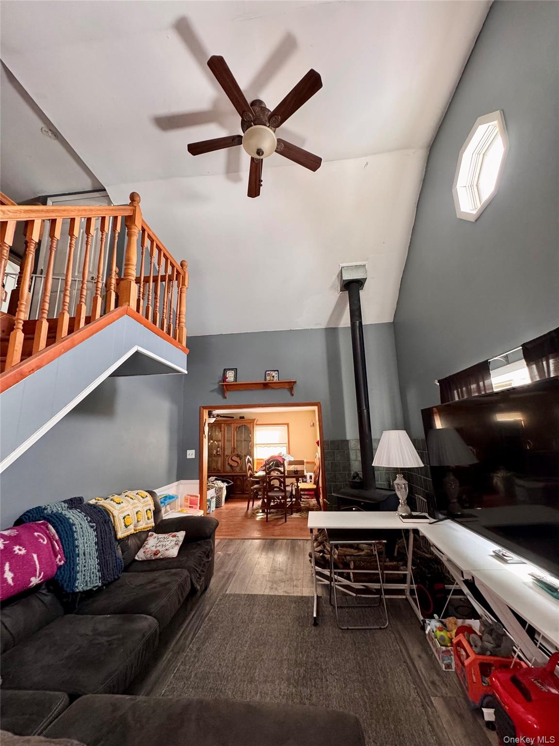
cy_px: 373
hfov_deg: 85.7
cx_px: 280
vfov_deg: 102.1
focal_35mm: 14
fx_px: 301
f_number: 2.2
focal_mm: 2.22
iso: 320
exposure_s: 1/99
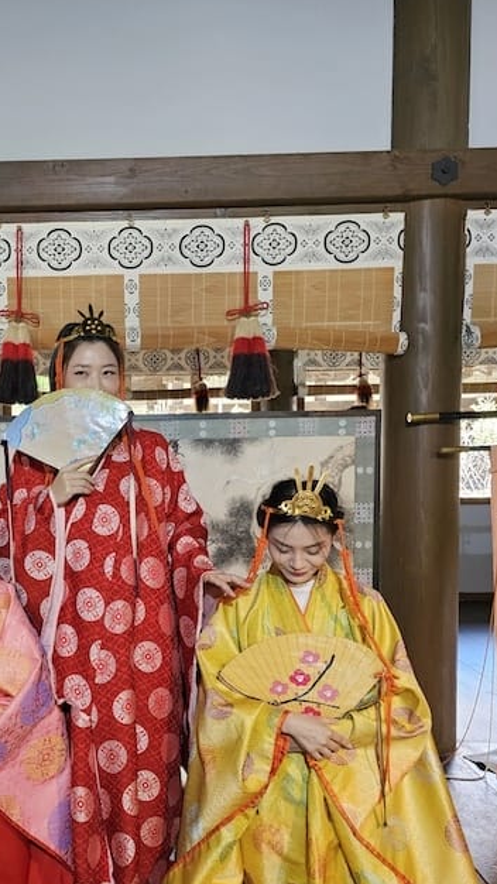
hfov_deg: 35.6
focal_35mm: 32
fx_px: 750
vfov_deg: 60.6
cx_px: 106
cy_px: 524
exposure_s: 1/100
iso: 640
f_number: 1.7
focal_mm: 6.3
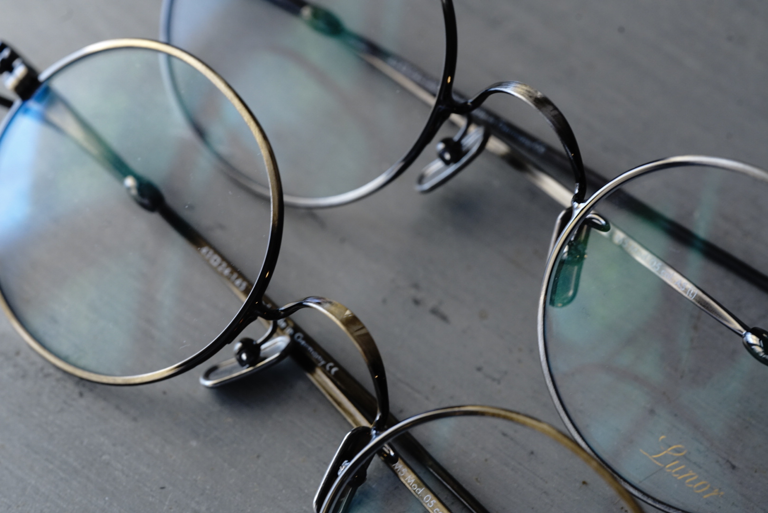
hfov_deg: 30.9
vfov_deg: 21.0
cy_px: 256
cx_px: 384
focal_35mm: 65
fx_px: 1388
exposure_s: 1/50
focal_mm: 65
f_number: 5.6
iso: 1000
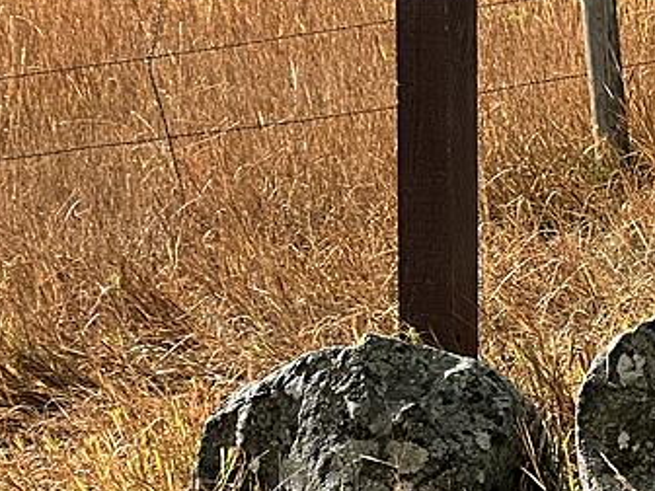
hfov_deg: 8.3
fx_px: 4447
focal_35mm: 235
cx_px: 944
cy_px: -154
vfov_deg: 6.3
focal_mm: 9
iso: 32
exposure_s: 1/341
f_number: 2.8
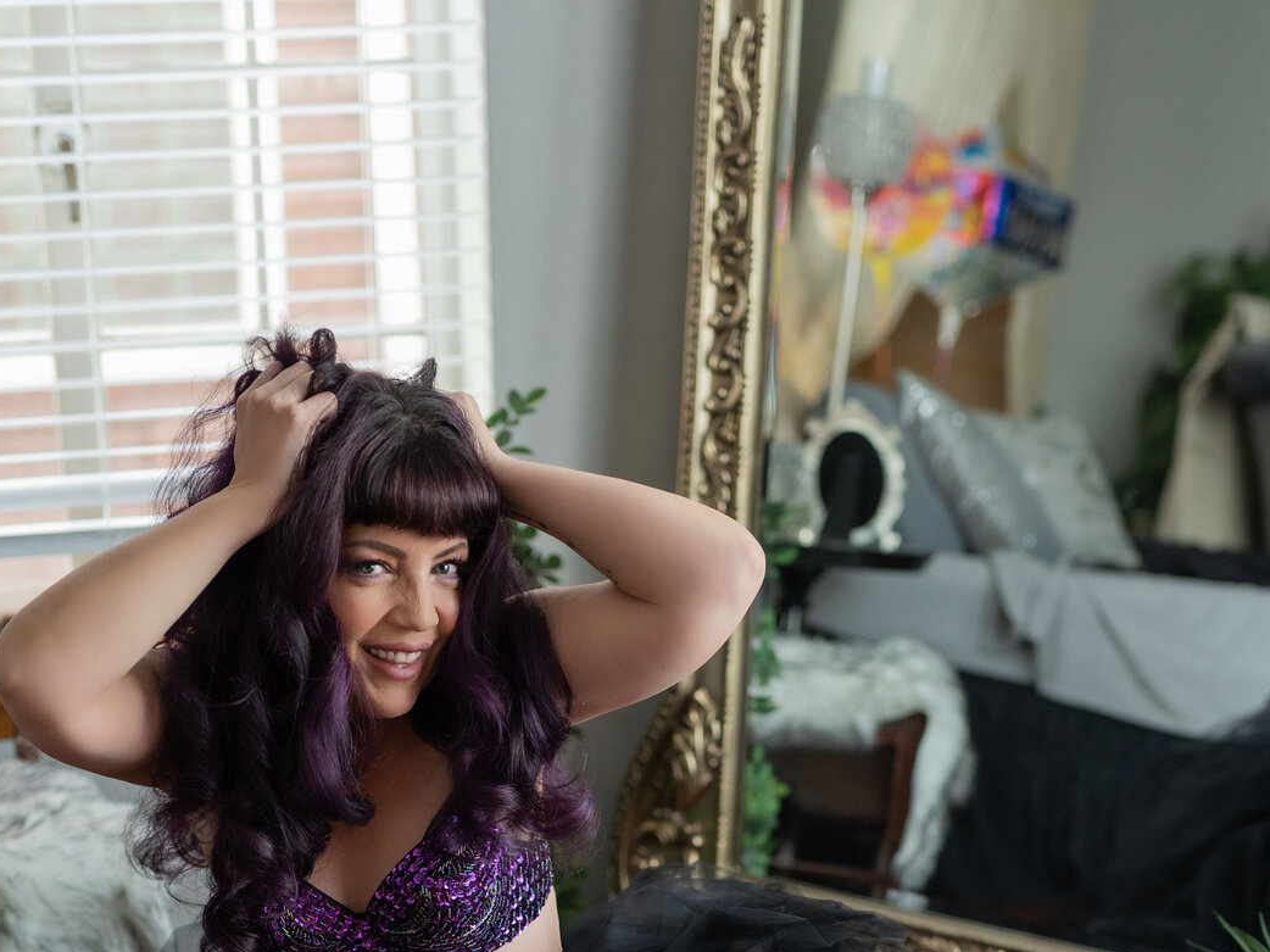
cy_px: 1047
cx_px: 598
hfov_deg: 23.6
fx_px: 3044
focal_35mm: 83
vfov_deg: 17.2
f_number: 2.5
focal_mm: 50
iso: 1000
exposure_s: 1/400
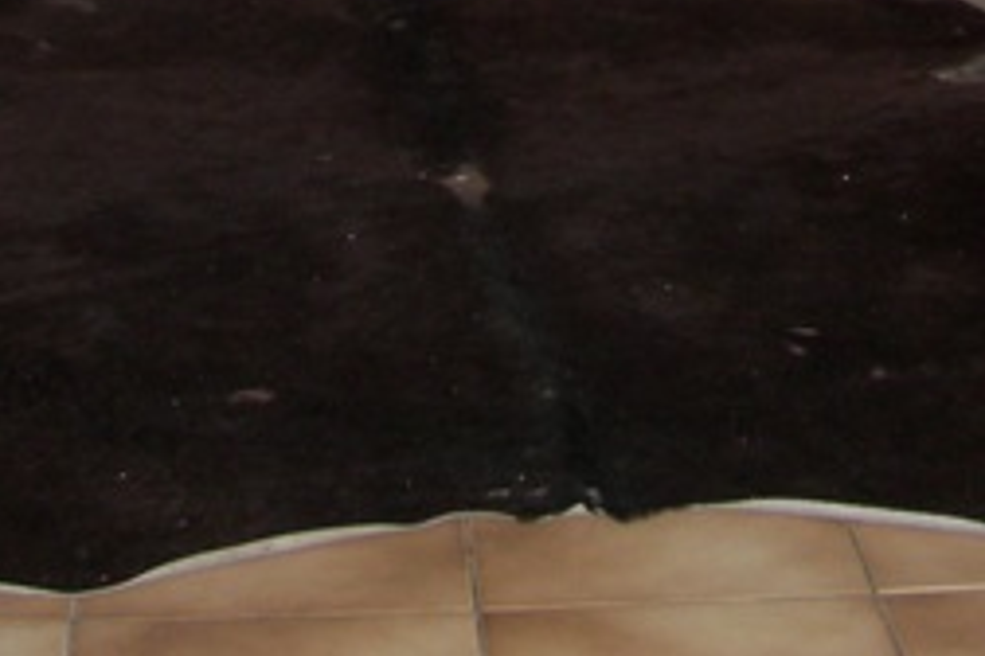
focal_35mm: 119
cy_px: -453
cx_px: 551
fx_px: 3256
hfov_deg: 17.2
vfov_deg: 10.9
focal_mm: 6
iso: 64
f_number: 2.8
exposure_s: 1/30
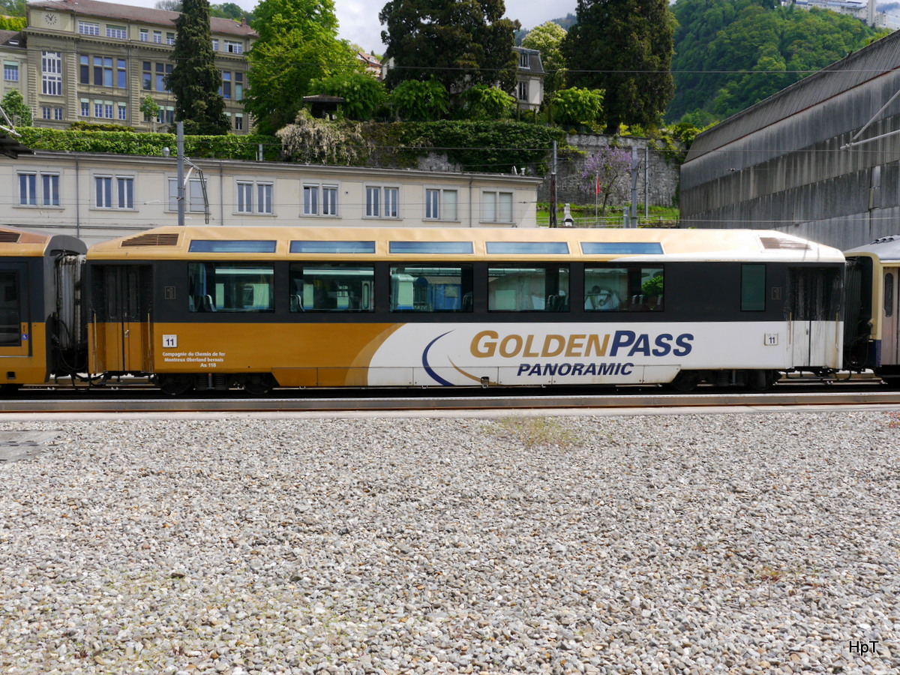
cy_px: 338
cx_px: 450
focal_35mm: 32
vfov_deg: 44.2
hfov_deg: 56.8
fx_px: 832
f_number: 8
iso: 160
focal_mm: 16
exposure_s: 1/500
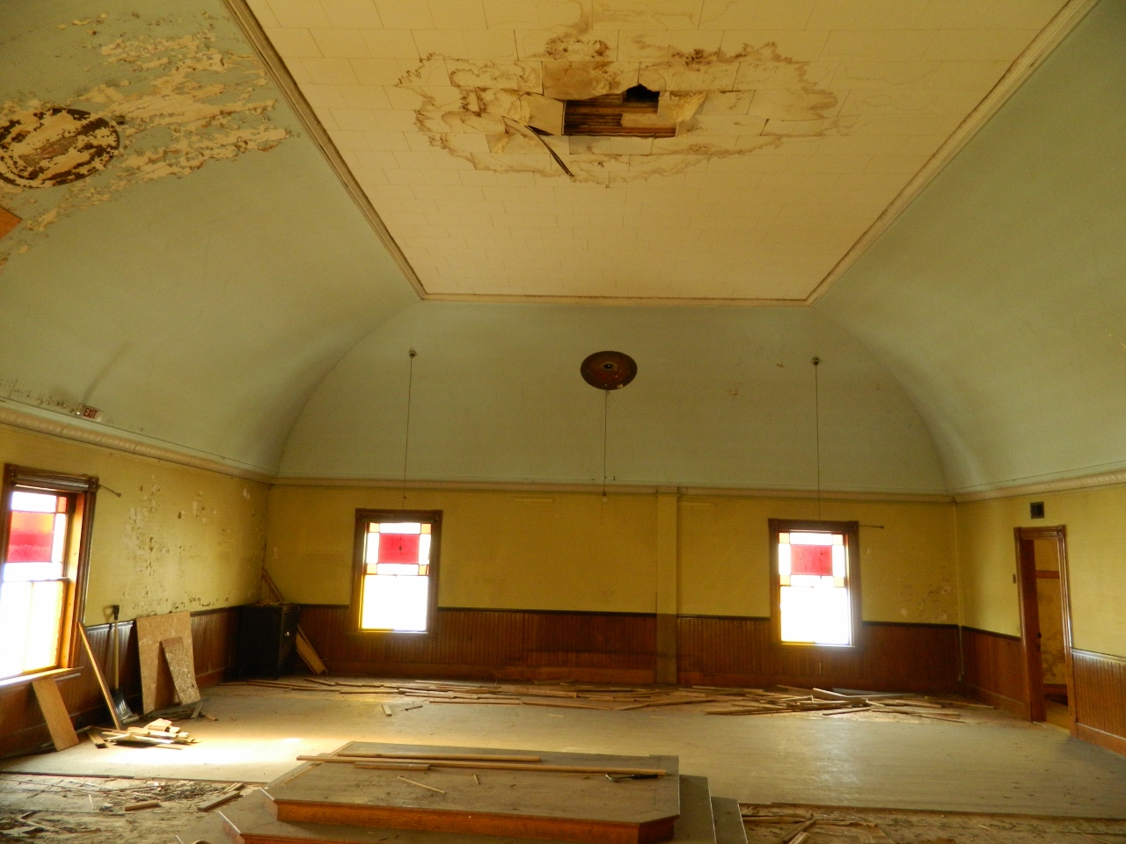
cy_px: 422
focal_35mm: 25
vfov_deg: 54.9
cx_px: 563
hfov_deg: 69.4
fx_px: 813
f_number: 3.1
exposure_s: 1/30
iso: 200
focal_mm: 4.5
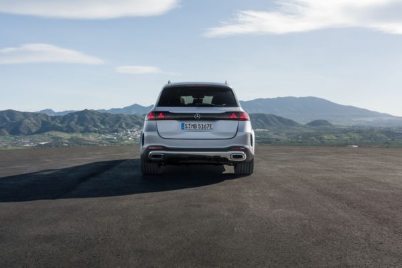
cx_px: 201
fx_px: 391
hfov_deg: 54.4
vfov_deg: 37.9
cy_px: 134
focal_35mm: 35
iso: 100
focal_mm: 35
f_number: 5.6
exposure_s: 1/320
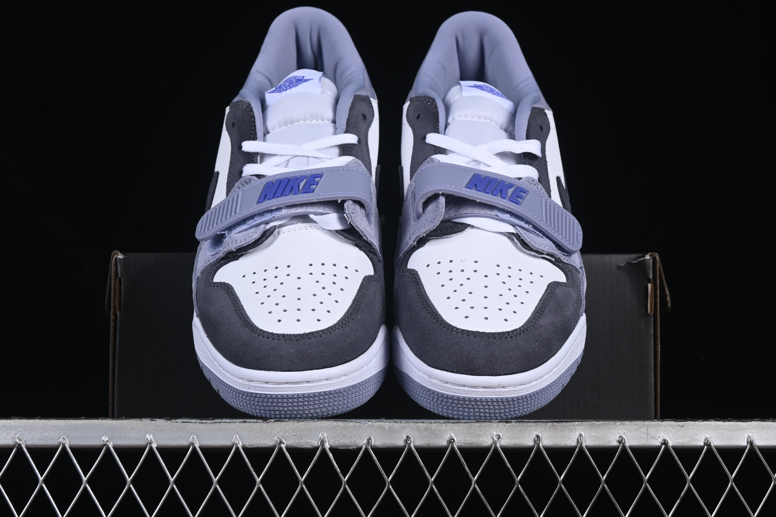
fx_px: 1617
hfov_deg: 27.0
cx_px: 388
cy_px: 258
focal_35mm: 75
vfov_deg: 18.2
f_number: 8
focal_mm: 50
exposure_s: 1/80
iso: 160
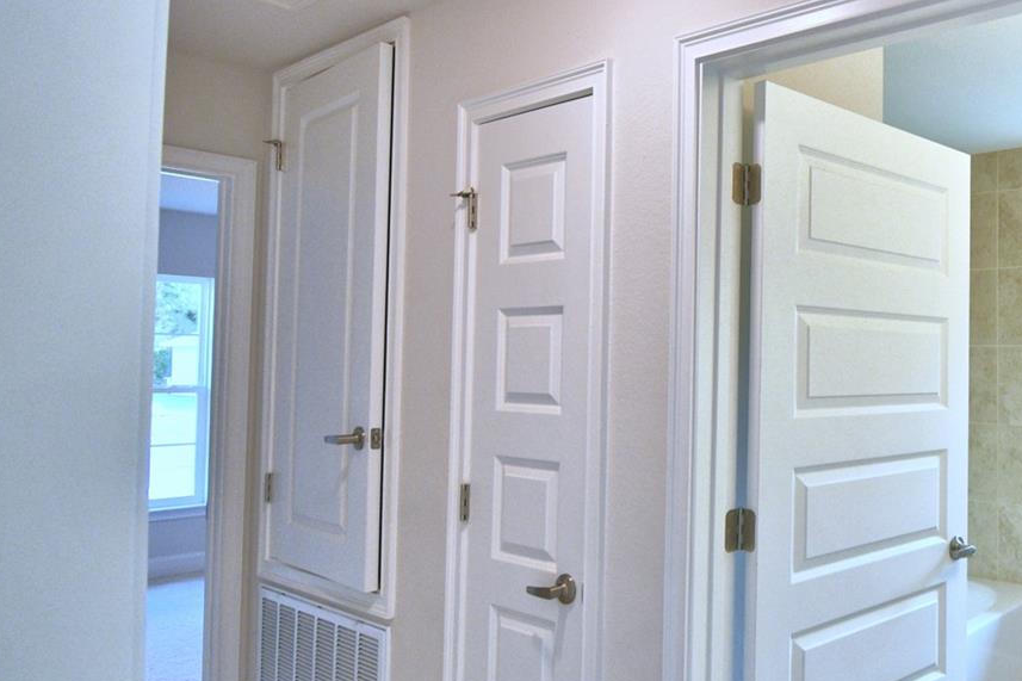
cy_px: 330
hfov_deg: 58.0
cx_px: 882
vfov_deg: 46.4
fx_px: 795
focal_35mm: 28
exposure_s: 1/100
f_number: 4.5
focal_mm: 10
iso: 400
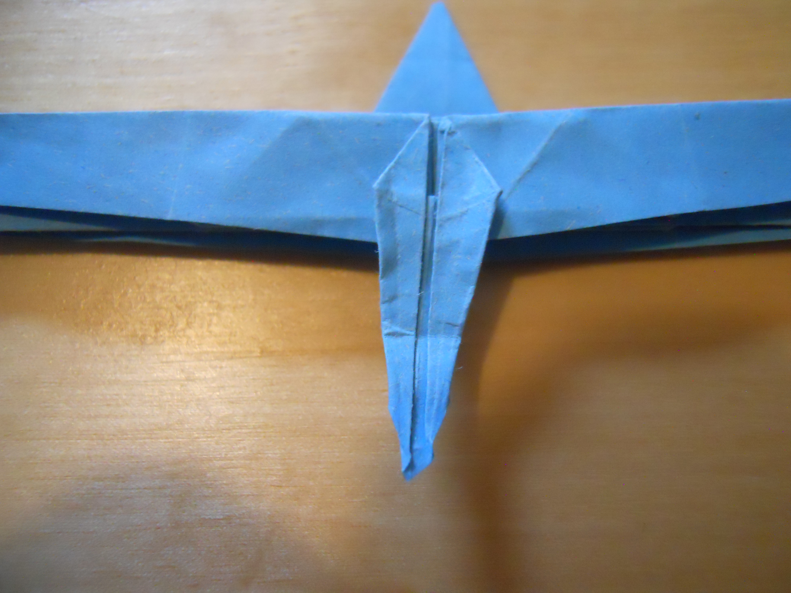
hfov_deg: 63.4
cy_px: 296
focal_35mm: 28
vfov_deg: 49.7
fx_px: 640
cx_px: 396
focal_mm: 5
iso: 800
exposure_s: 1/50
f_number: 2.7
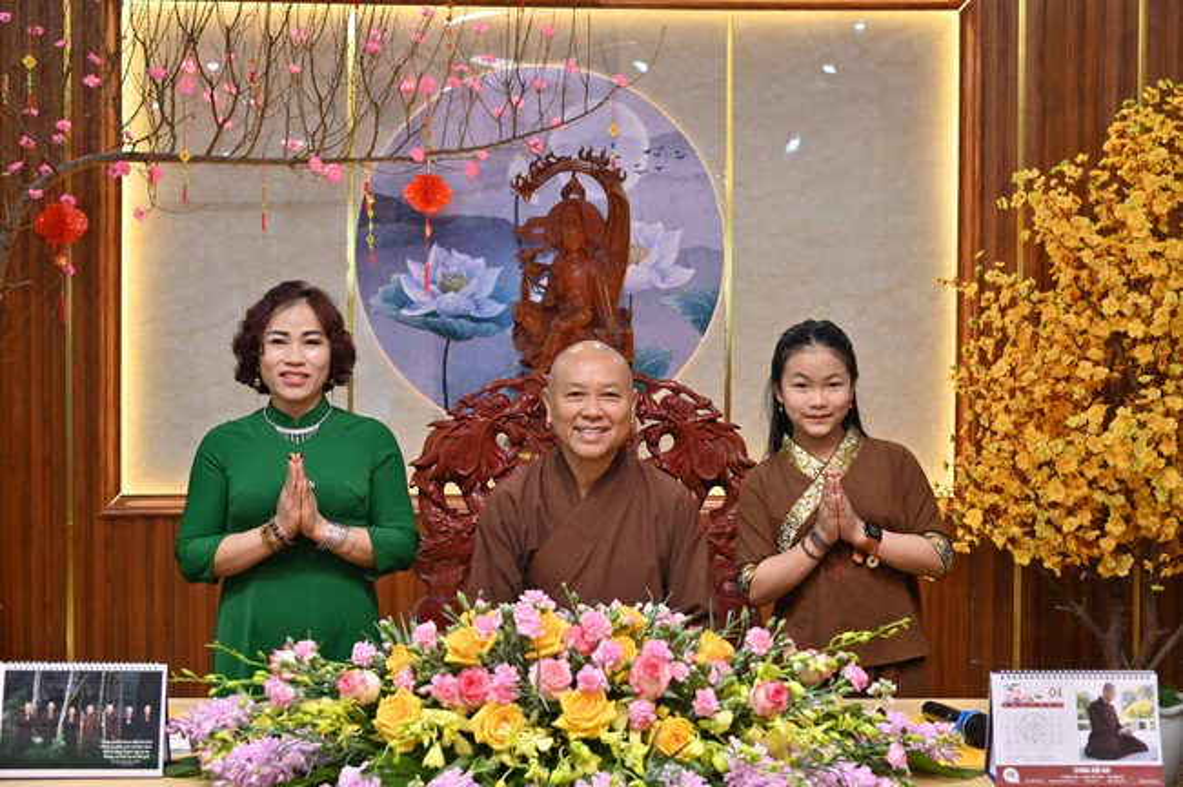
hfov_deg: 39.6
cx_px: 592
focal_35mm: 50
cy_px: 394
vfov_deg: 26.9
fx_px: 1641
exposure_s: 1/80
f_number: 5
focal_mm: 50
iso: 1000
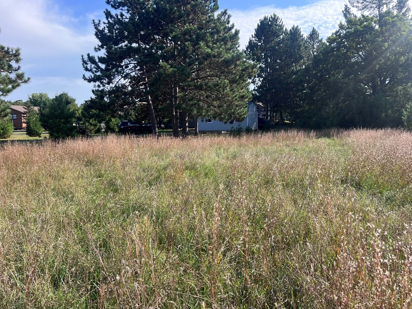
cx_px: 213
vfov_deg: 51.4
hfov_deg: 65.3
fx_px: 321
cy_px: 152
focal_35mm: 27
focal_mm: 5.7
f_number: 1.5
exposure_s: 1/1553
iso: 50
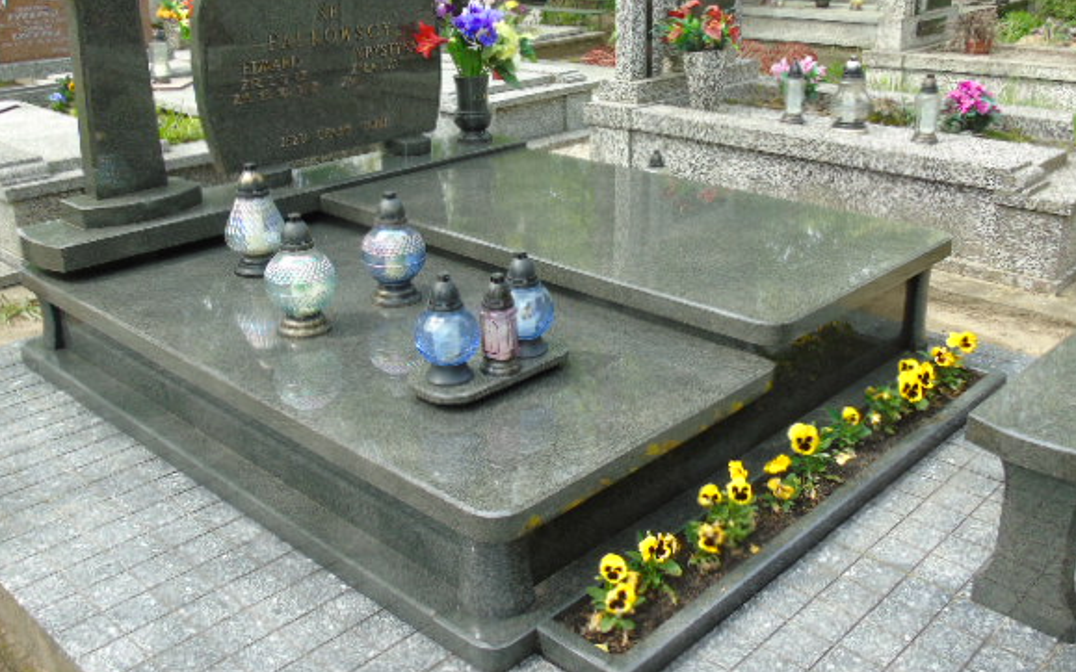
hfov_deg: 56.7
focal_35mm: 34
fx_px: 997
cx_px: 550
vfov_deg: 37.1
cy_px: 262
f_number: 3.6
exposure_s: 1/125
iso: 80
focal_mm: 5.2
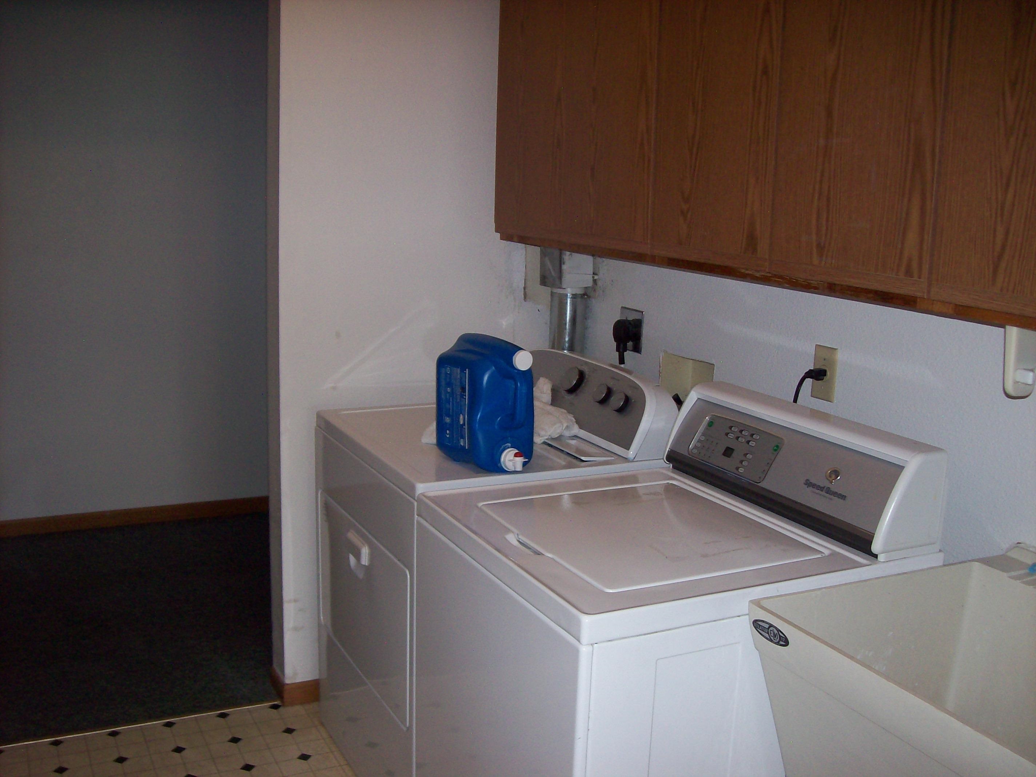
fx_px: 1077
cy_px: 388
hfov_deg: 51.4
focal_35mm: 36
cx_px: 518
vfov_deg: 39.6
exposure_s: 1/64
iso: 80
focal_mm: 6
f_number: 2.7
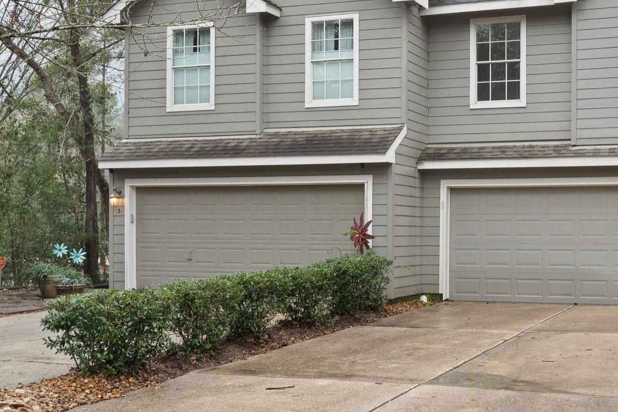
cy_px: 107
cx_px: 452
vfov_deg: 36.1
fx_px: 618
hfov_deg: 51.2
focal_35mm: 36
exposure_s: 1/15
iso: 320
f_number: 9
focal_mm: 23
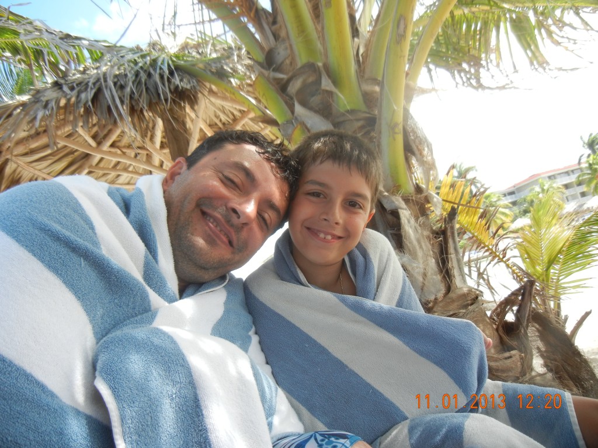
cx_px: 299
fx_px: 518
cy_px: 224
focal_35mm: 30
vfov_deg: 46.8
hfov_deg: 60.0
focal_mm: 5.4
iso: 160
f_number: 3.5
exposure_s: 1/314
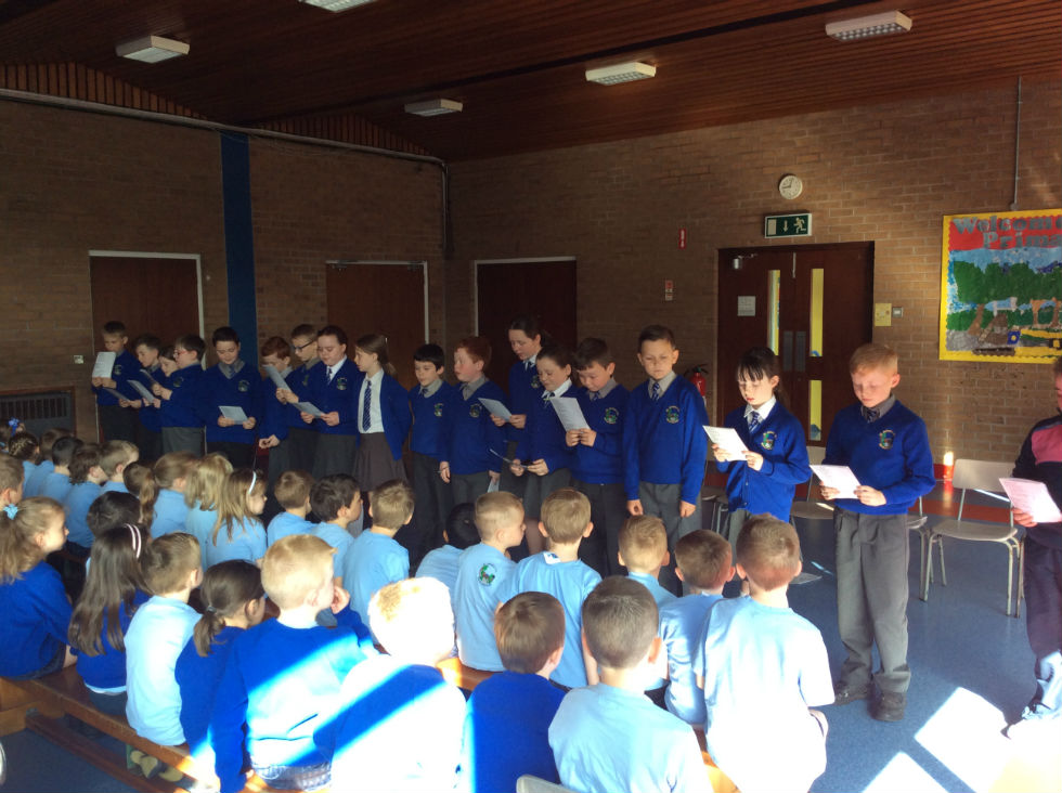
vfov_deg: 44.1
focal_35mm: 32
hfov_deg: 56.9
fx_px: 980
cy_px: 396
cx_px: 531
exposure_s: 1/40
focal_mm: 3.3
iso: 40
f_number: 2.4
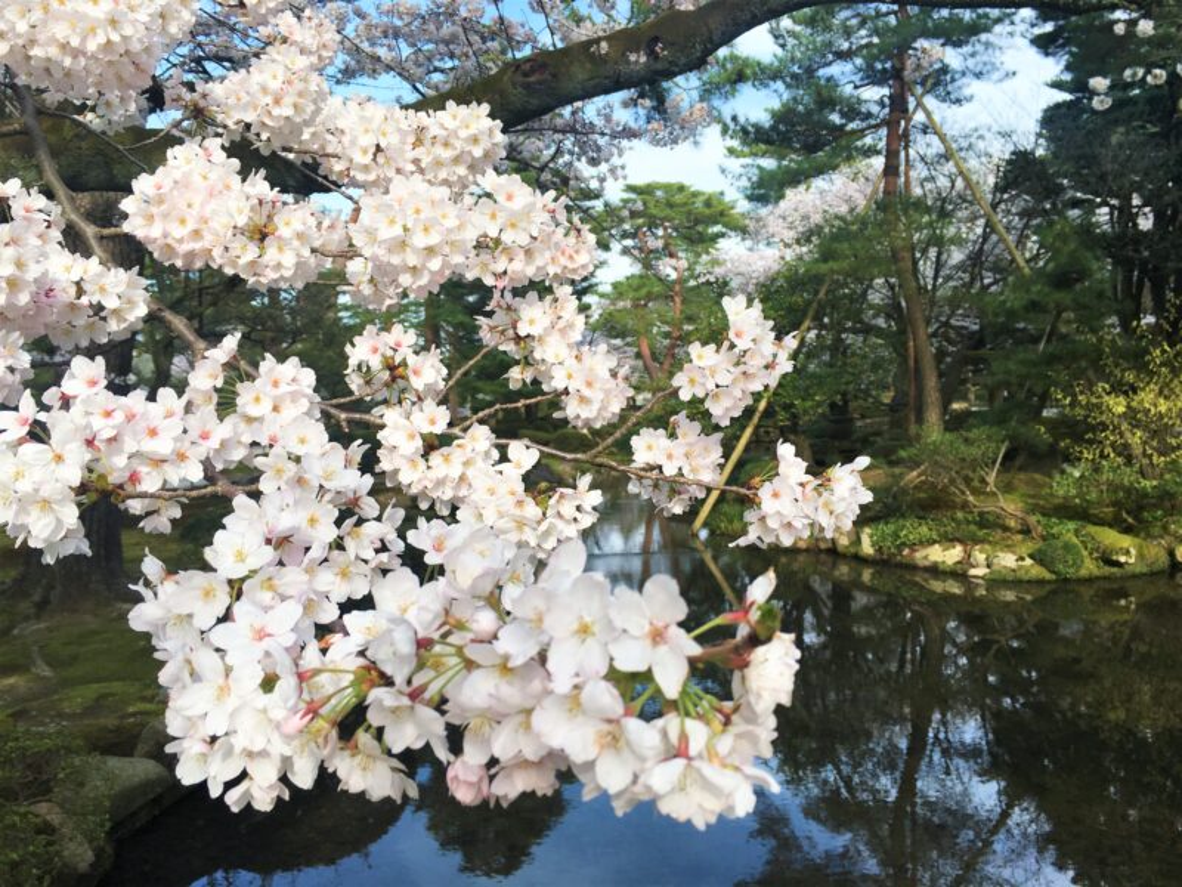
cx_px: 591
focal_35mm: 29
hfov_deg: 61.7
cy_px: 444
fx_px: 990
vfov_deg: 48.2
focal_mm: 4.15
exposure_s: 1/674
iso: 25
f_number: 2.2
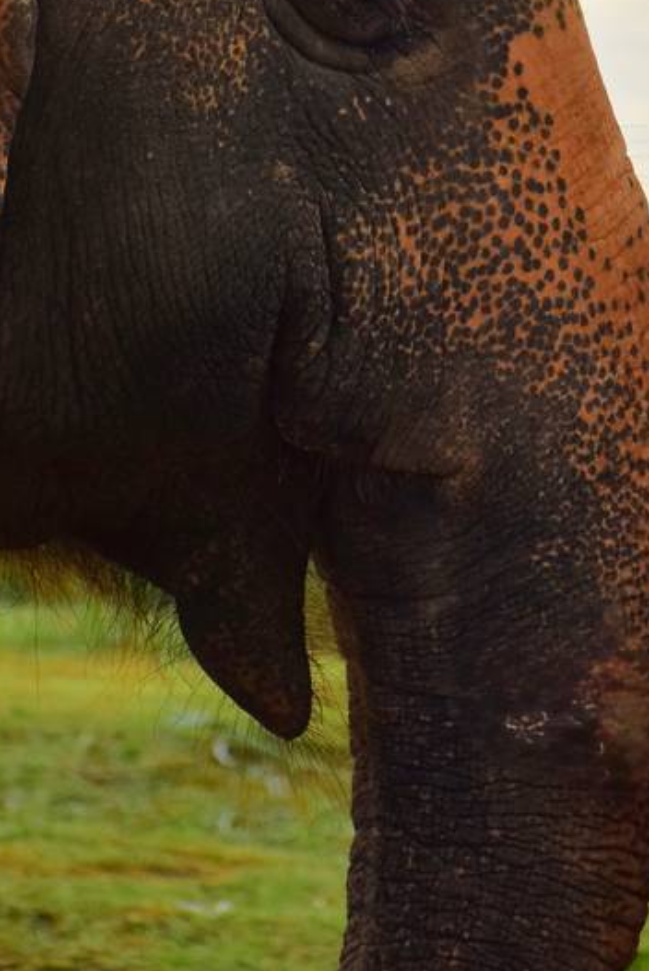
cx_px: 441
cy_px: 111
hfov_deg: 4.0
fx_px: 9289
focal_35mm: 344
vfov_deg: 6.0
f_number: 6.7
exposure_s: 1/2000
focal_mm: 112
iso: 400
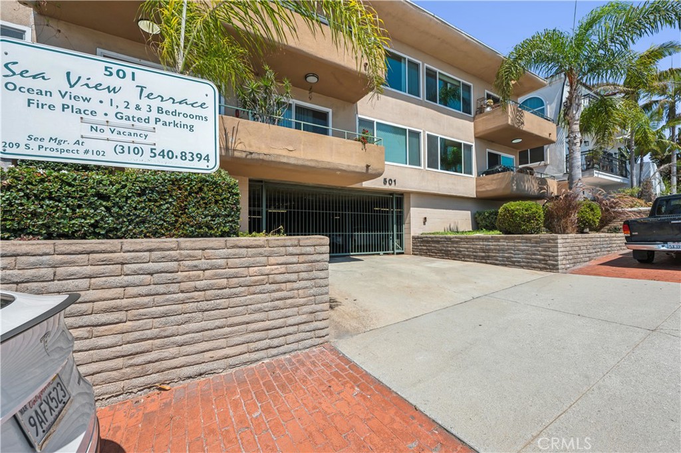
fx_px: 265
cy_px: 226
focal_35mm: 14
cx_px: 340
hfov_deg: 104.3
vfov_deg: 81.1
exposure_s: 1/320
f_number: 10
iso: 100
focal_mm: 14
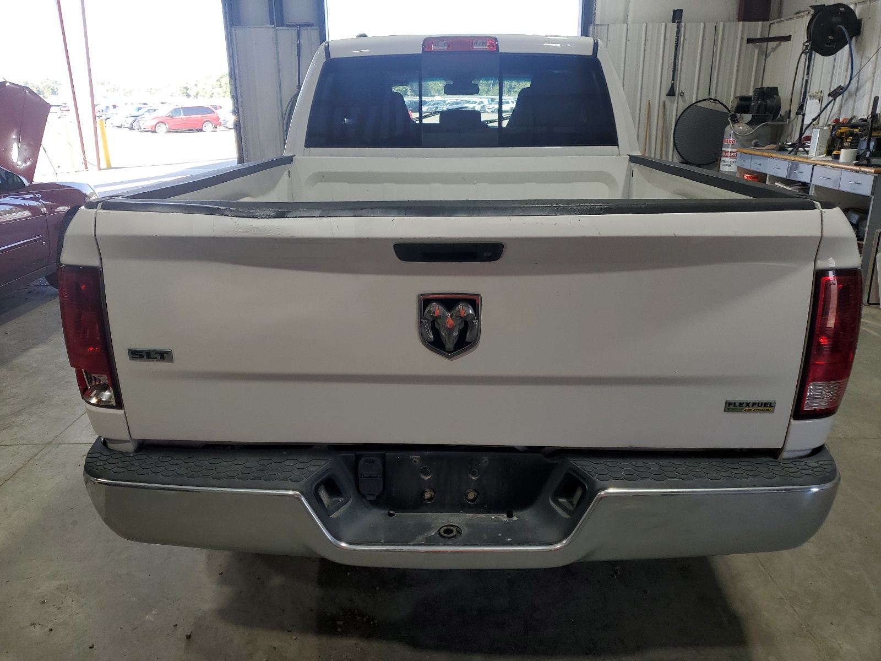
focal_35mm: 26
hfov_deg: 67.3
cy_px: 330
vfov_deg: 53.1
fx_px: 662
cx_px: 440
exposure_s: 1/256
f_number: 1.5
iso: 50
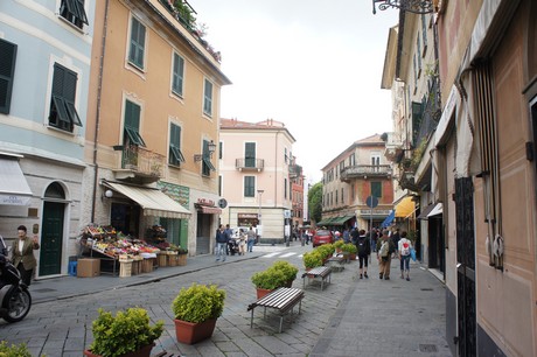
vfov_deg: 47.9
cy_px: 178
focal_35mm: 27
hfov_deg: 67.4
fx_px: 402
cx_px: 268
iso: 500
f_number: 6.3
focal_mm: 18
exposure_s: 1/250
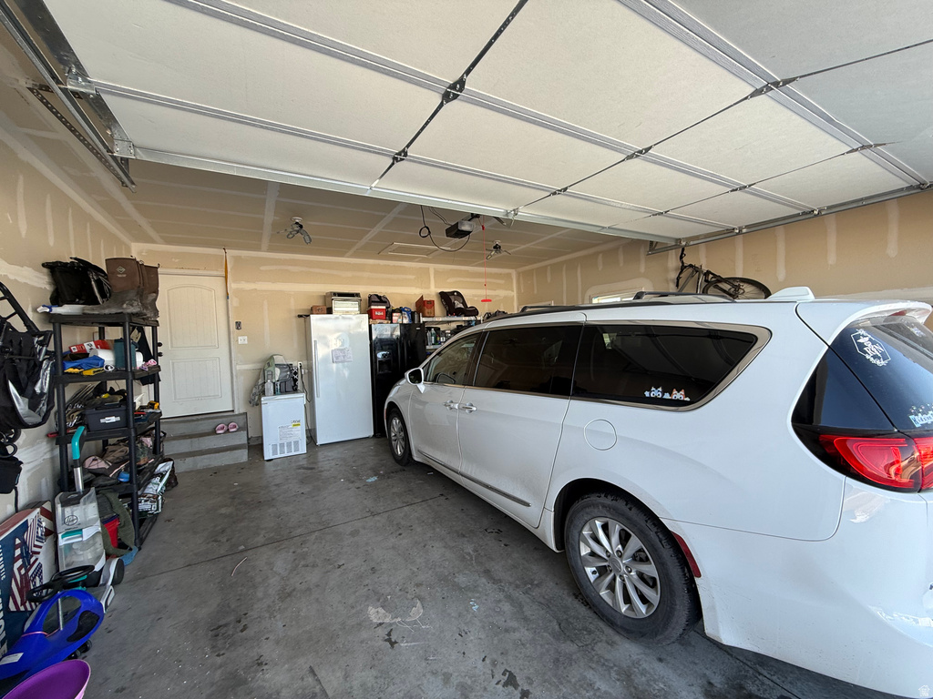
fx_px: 377
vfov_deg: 85.7
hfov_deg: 102.1
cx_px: 466
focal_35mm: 14
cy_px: 350
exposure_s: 1/116
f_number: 2.2
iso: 50
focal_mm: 2.22
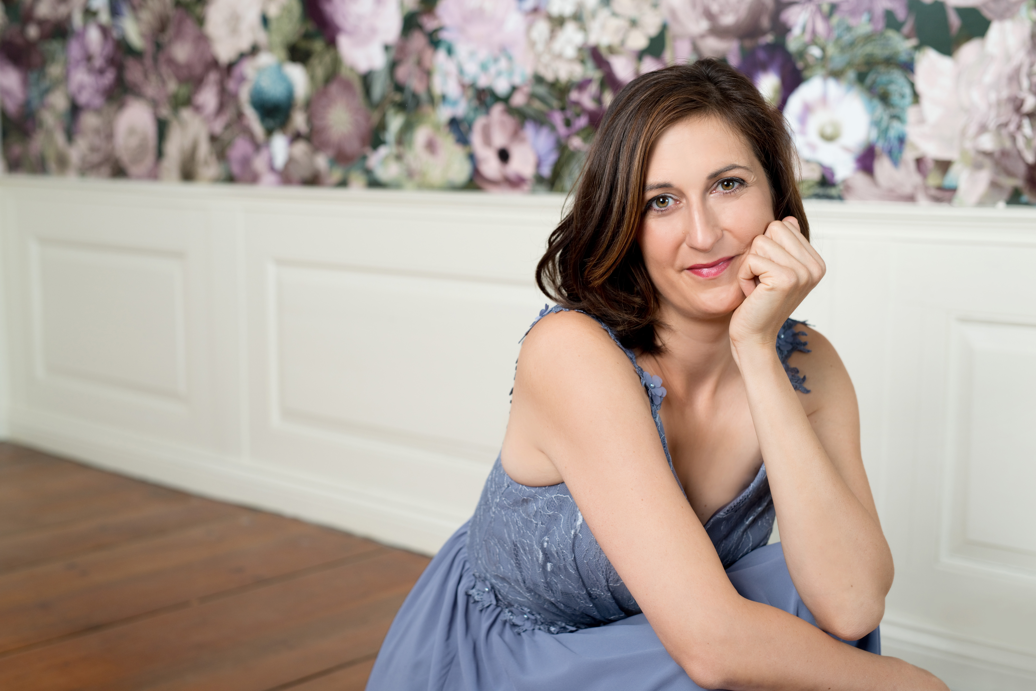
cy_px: 346
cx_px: 518
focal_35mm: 50
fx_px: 1439
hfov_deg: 39.6
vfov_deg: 27.0
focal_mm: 50
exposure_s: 1/160
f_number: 3.5
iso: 160
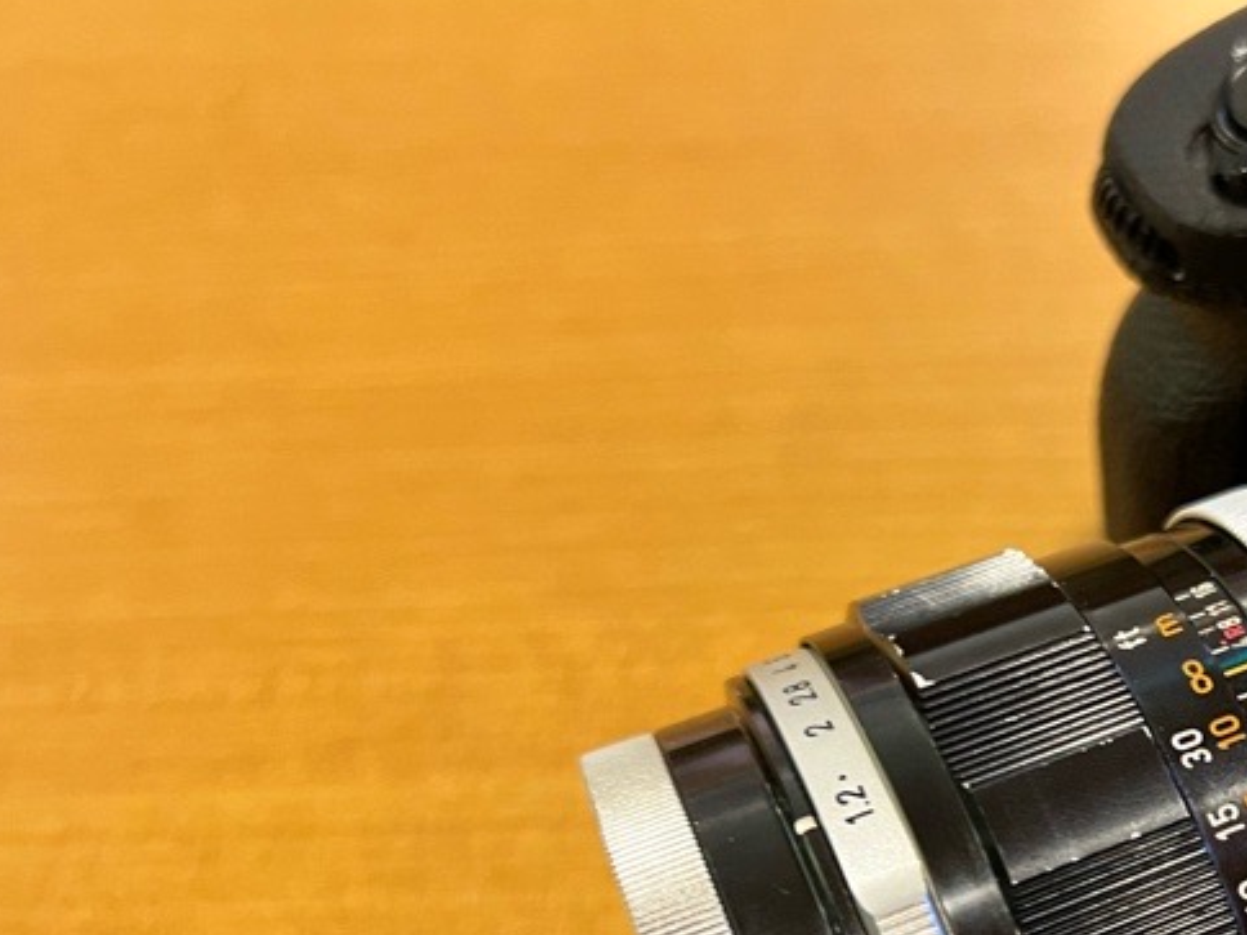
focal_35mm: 55
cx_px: 1219
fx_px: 1981
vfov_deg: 26.0
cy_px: 770
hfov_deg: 32.4
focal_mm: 5.7
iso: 160
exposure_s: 1/50
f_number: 1.5
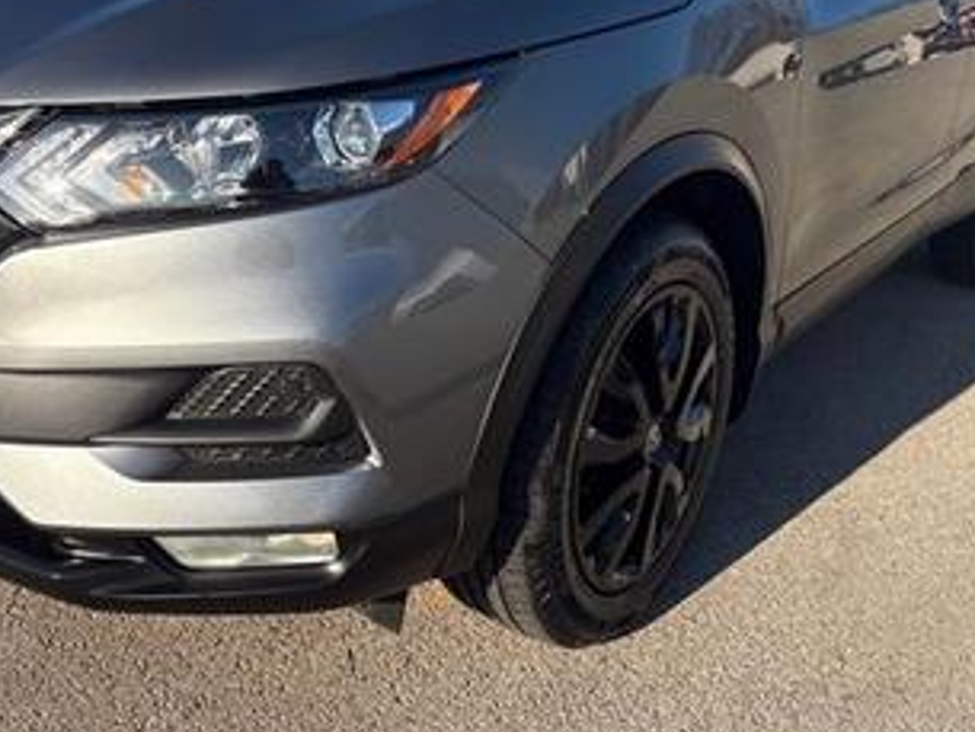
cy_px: 205
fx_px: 1212
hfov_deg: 43.3
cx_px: 332
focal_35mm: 43
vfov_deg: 33.1
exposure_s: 1/2283
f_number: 1.6
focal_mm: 5.96
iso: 64
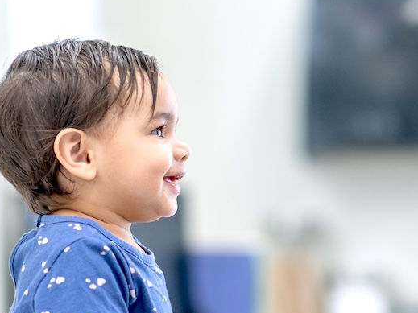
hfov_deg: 6.3
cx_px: 375
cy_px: 256
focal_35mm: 315
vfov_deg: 4.7
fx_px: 3803
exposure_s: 1/125
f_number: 1.6
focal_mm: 85
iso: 100
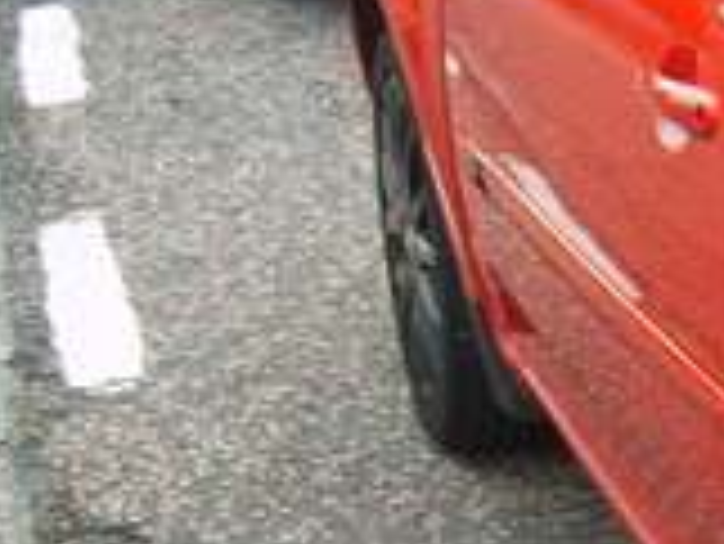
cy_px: 441
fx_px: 2909
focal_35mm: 139
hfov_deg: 13.6
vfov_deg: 10.6
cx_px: 949
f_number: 2.8
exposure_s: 1/60
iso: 50
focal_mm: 7.4
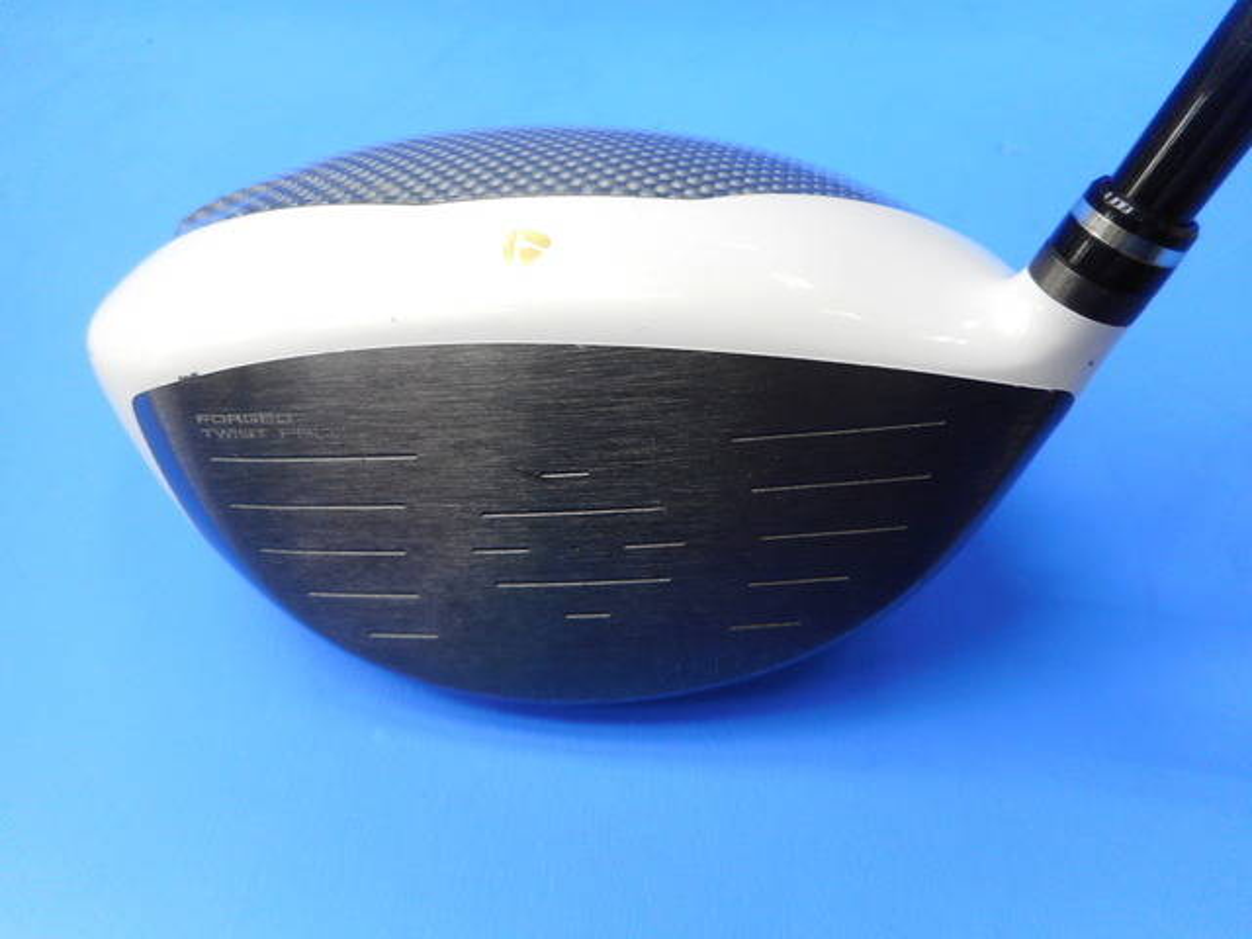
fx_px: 904
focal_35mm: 25
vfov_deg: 54.9
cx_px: 626
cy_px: 470
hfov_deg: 69.4
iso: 140
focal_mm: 4.5
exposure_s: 1/30
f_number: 3.7
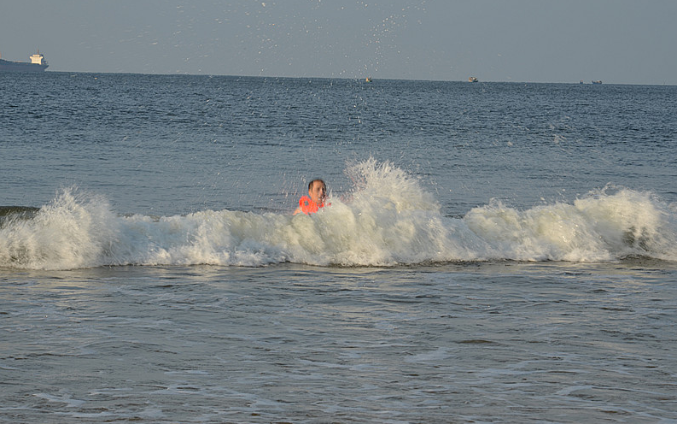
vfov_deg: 8.1
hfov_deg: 13.0
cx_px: 341
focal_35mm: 162
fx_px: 2981
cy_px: 209
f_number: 14
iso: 100
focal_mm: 105
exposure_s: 1/60
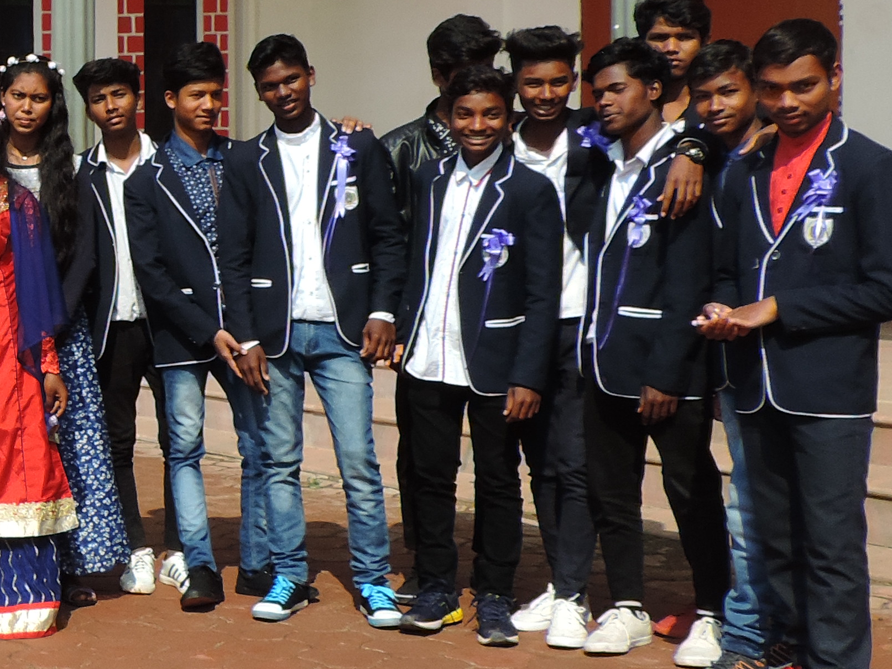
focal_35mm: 85
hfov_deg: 20.5
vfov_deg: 17.4
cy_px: 279
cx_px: -345
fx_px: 2190
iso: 80
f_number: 3.1
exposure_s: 1/1000
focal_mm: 4.9
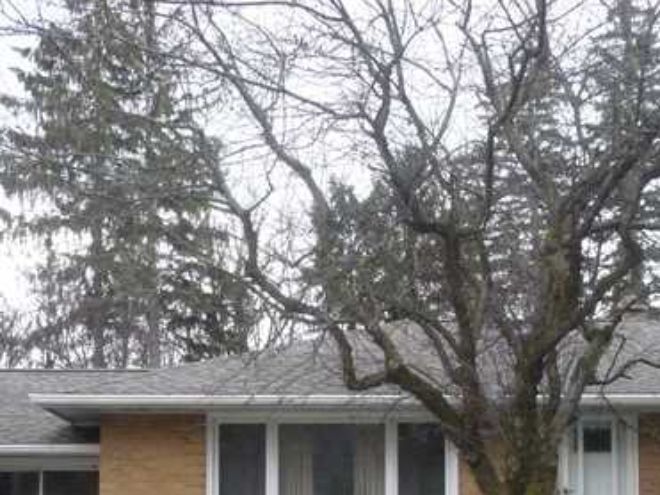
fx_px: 1315
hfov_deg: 28.2
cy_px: 490
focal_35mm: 69
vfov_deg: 20.6
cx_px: 327
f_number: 3.5
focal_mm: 5.3
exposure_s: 1/640
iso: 800
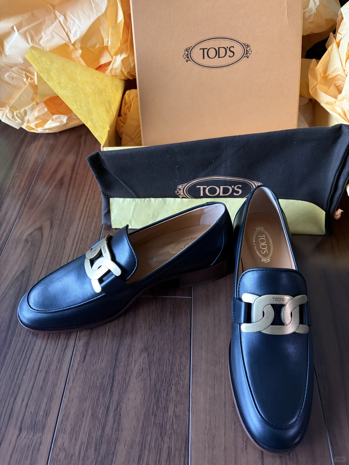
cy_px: 232
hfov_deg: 53.1
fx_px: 350
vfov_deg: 67.3
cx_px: 174
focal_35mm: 26
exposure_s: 1/30
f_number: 1.6
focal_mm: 5.96
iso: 500
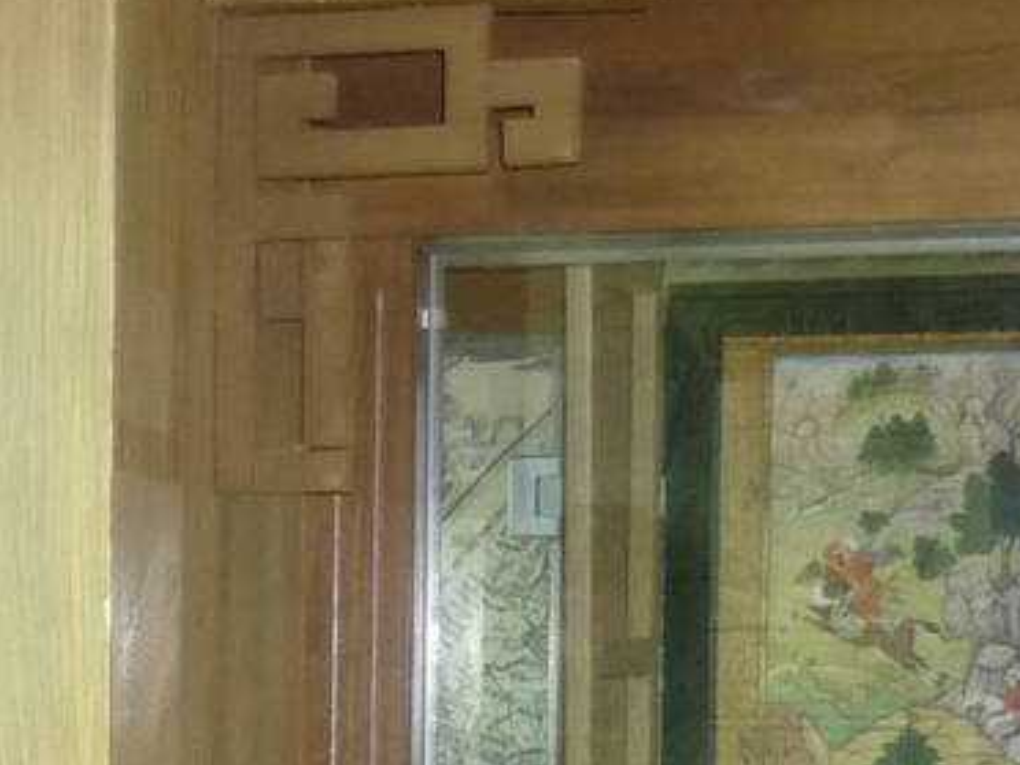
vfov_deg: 10.2
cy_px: 1012
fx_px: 4184
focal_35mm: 142
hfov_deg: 13.3
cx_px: -356
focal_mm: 5.5
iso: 250
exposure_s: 1/30
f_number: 2.8
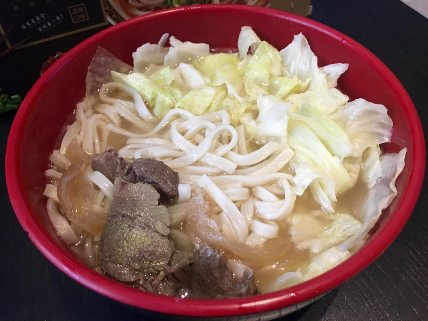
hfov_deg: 61.7
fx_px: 359
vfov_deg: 48.2
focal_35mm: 29
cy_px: 160
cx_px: 214
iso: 160
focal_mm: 4.15
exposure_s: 1/30
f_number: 2.2
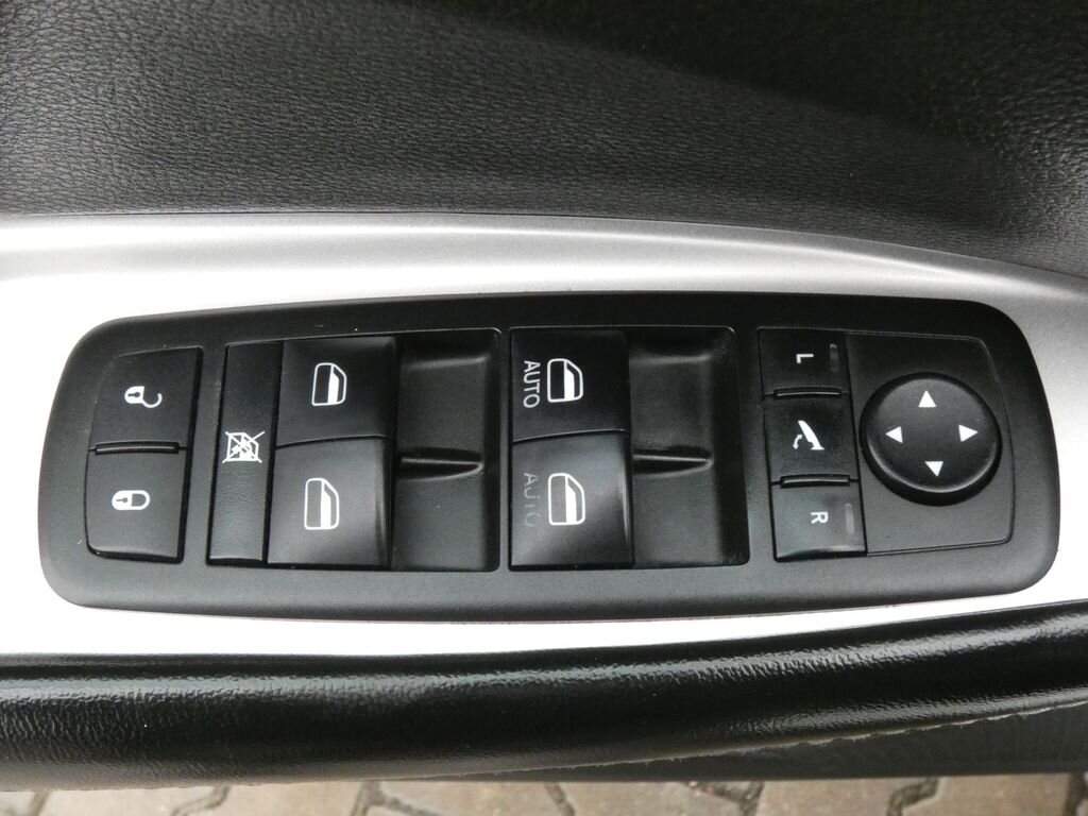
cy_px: 408
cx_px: 544
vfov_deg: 36.8
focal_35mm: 39
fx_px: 1226
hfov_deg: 47.9
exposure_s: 1/80
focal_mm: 7.1
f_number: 5.6
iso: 1000
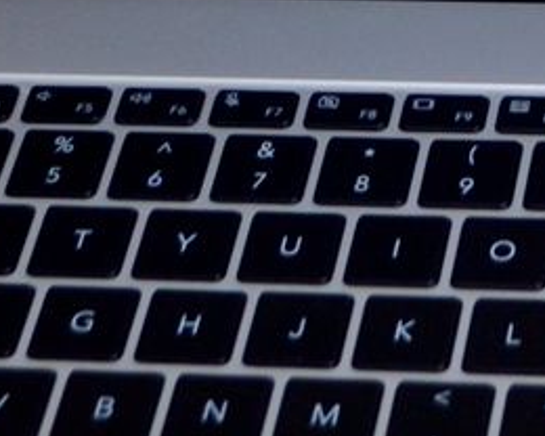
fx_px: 3452
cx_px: 719
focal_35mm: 214
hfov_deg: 8.9
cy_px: -252
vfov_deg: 7.1
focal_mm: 22
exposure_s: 1/50
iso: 400
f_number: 3.8
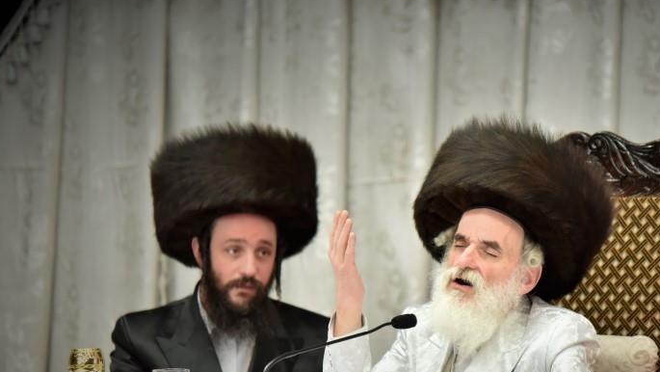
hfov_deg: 6.9
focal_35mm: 313
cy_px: 284
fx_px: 5480
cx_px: 455
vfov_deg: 3.9
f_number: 2.8
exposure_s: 1/400
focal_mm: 200
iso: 1250
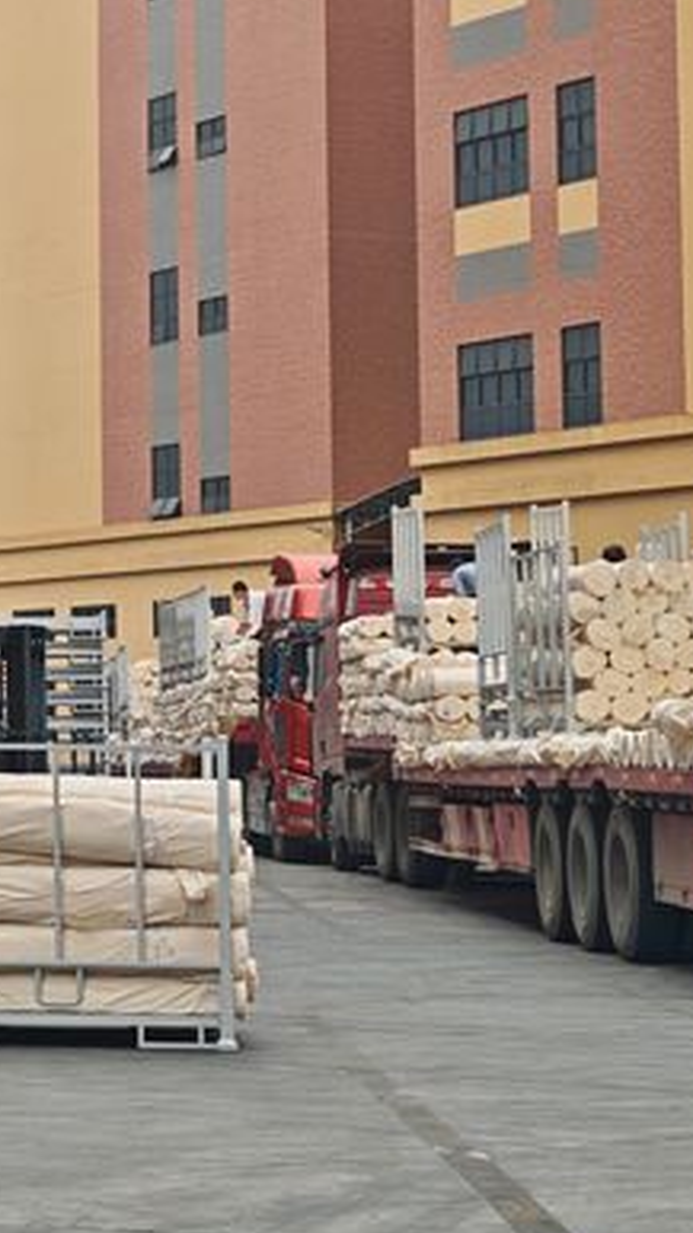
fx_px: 3399
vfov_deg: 20.5
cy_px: 444
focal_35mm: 104
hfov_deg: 11.3
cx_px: -230
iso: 50
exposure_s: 1/720
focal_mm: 6.55
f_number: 1.62
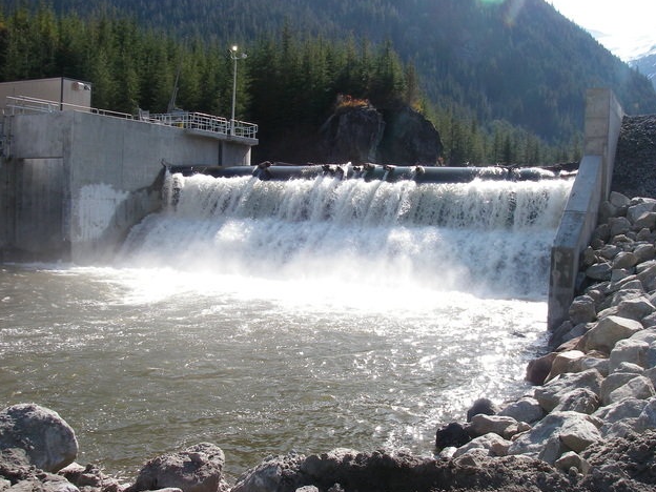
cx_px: 334
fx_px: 739
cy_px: 242
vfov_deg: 36.8
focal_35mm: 39
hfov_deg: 47.9
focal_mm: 6.3
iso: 64
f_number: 6.6
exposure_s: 1/160
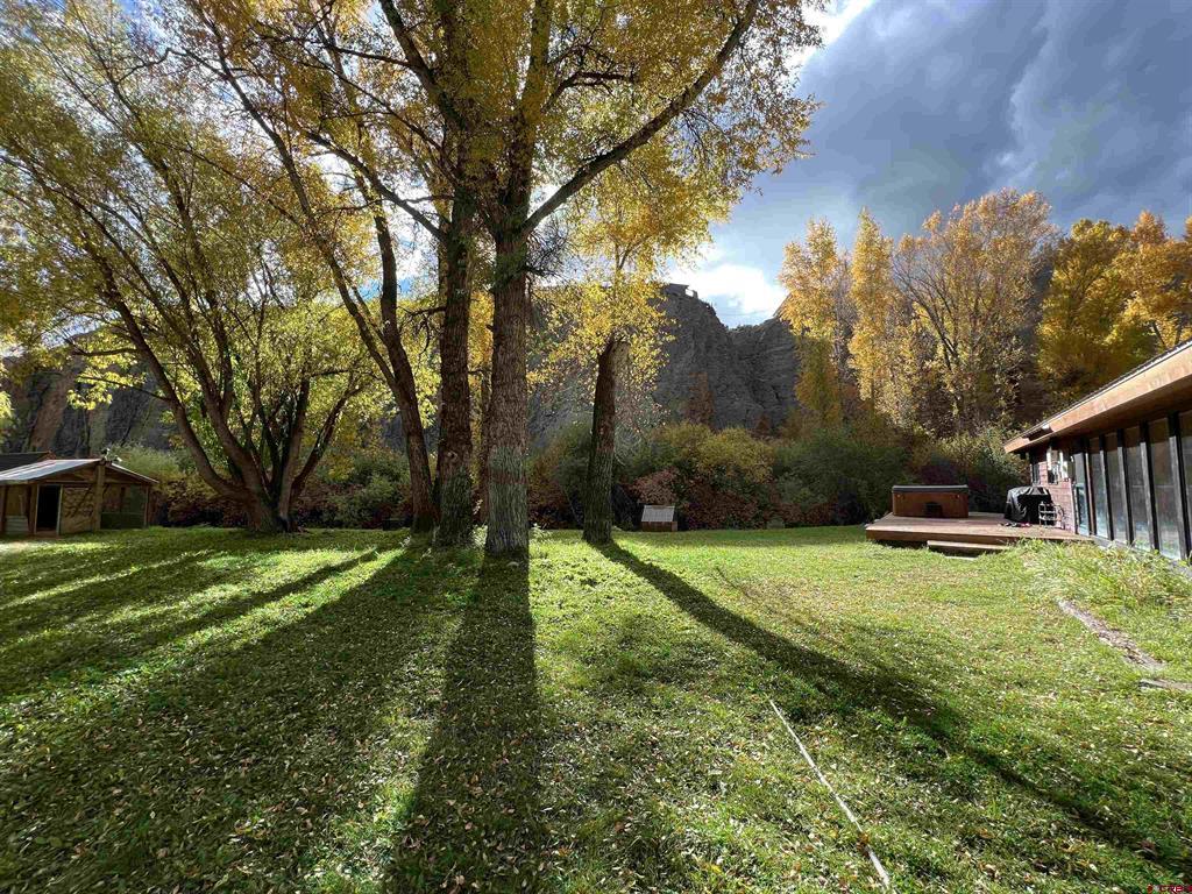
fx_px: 448
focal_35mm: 13
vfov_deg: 89.9
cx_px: 596
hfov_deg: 106.2
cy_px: 447
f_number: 1.8
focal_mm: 1.57
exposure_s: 1/306
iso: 32
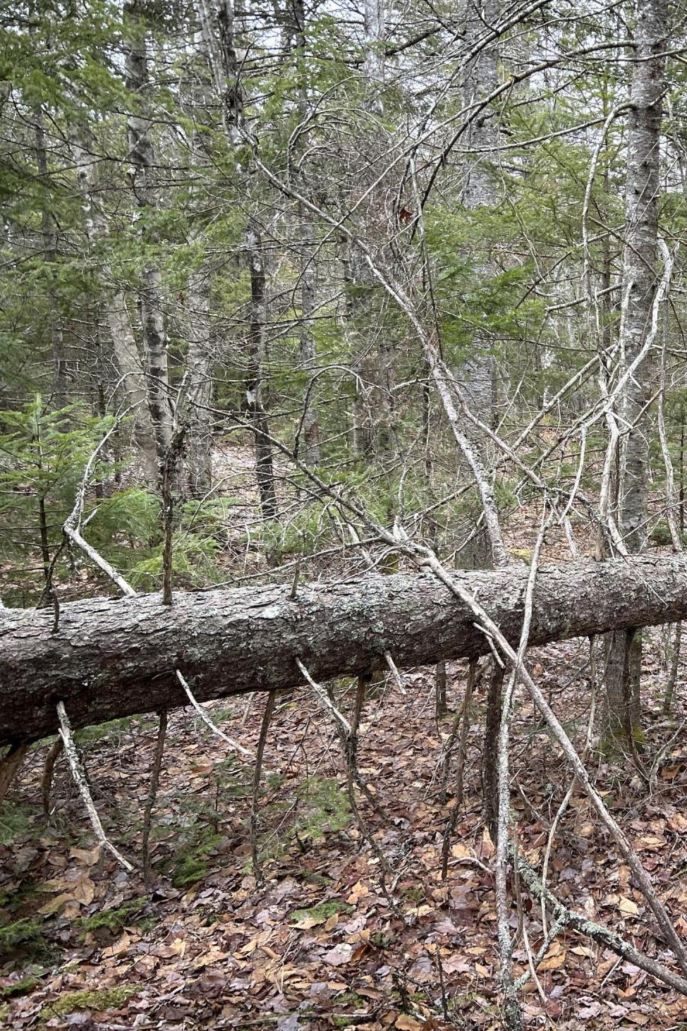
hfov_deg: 33.6
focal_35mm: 37
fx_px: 1060
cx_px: 644
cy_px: 510
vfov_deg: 51.9
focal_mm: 5.7
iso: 100
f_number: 1.5
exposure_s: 1/121
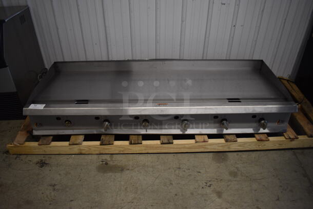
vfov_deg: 48.0
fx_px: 235
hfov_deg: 67.3
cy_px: 104
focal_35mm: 27
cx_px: 156
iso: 800
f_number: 3.5
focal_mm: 18
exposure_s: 1/200
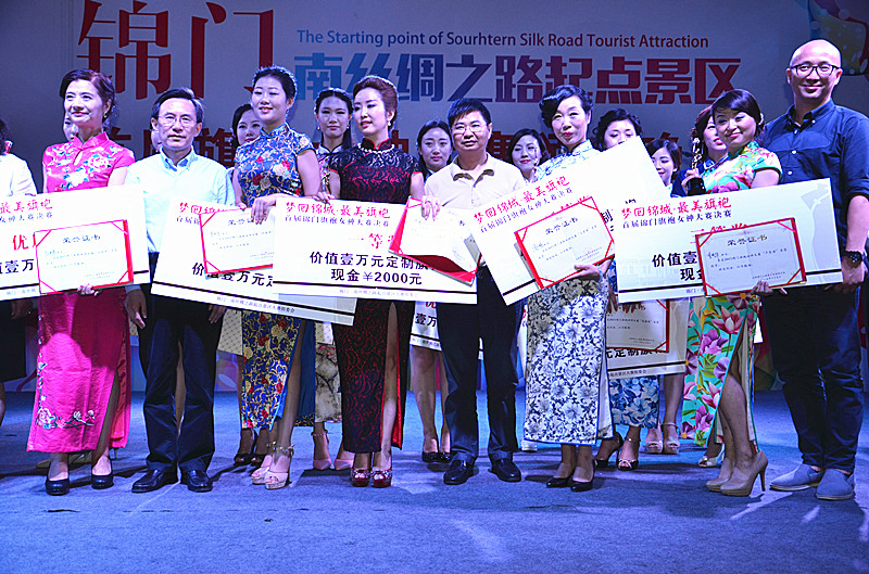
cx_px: 434
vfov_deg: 36.7
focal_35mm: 36
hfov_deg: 53.2
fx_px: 867
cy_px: 287
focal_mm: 24
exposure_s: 1/60
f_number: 3.8
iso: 500
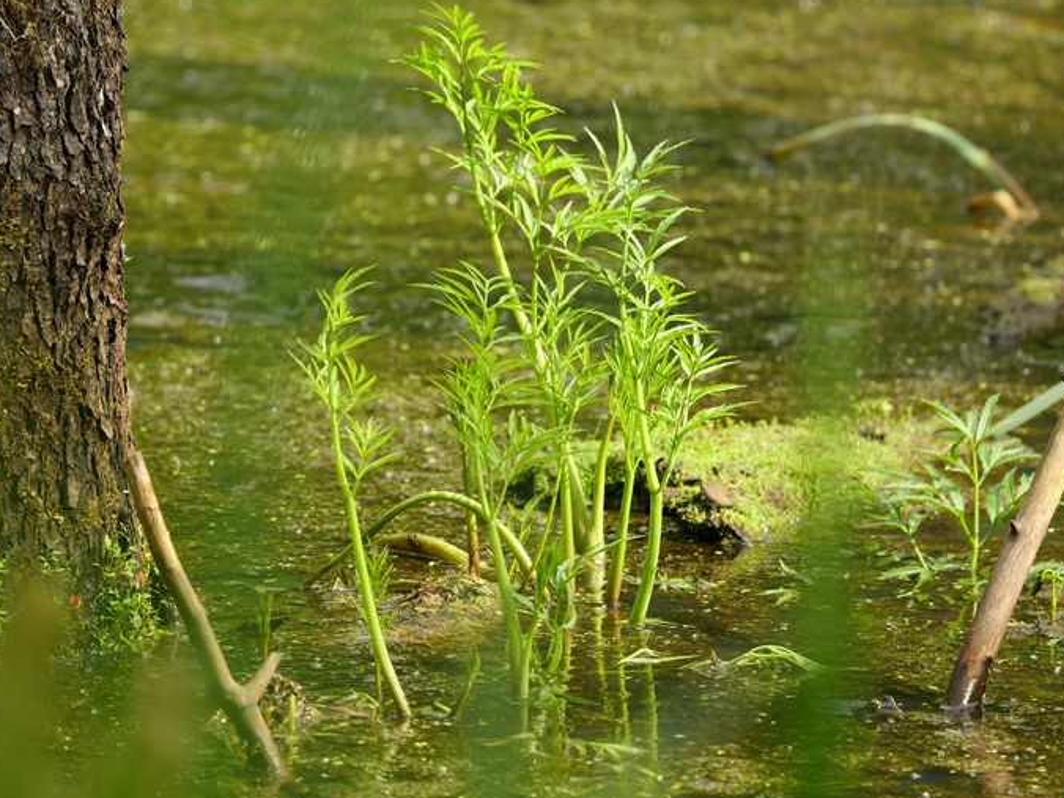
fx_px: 16014
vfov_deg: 2.9
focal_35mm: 521
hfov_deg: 3.8
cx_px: 482
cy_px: 412
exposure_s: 1/500
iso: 320
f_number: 4.5
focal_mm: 220
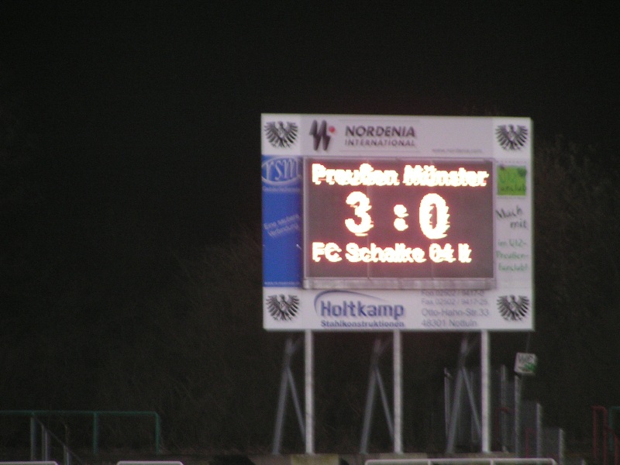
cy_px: 232
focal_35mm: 340
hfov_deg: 5.8
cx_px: 310
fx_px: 6090
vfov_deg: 4.4
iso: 200
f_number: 3.5
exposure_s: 1/25
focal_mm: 52
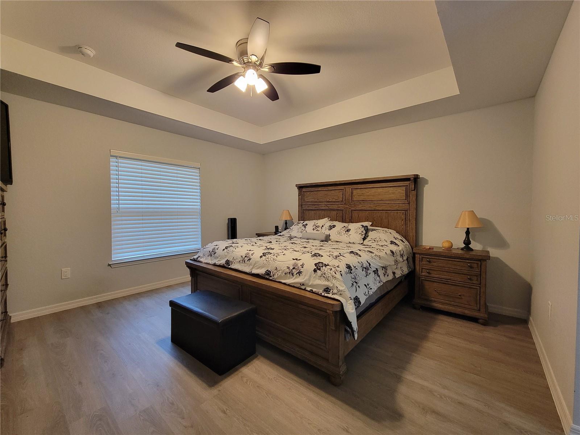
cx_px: 290
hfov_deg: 106.2
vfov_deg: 89.9
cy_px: 218
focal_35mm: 13
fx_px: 218
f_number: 2.2
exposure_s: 1/40
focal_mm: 2.2
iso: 320
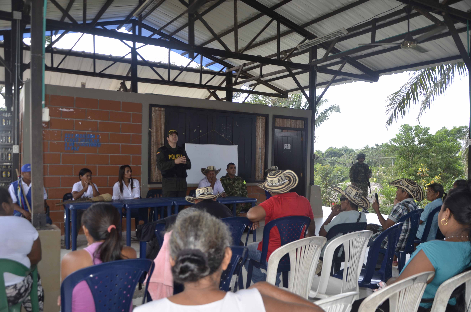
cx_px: 236
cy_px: 156
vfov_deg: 41.5
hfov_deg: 59.6
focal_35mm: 32
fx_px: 411
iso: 160
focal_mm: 21
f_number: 4
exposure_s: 1/250
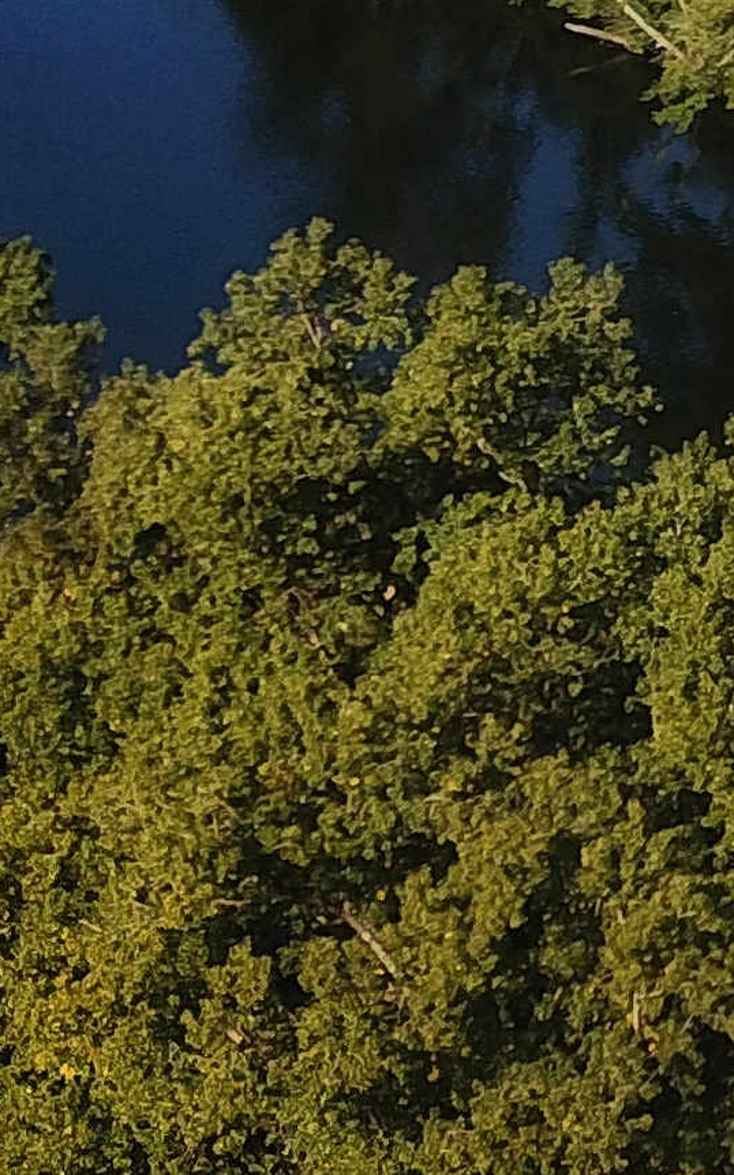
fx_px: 4097
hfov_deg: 9.7
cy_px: -368
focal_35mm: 128
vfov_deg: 15.5
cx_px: 1336
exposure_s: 1/1037
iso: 100
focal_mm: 4.73
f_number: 2.2
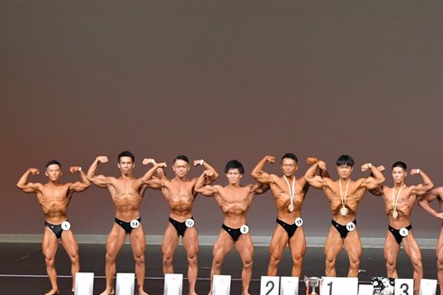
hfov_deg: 10.6
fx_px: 2386
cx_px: 323
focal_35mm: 194
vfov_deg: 7.1
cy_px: 200
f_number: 5.6
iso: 4000
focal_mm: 82
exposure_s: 1/400
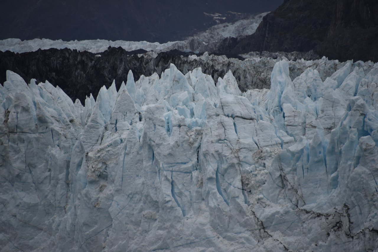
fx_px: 3151
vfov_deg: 4.6
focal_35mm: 300
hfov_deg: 6.9
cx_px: 189
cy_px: 126
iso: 200
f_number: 5.6
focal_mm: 300
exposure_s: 1/640
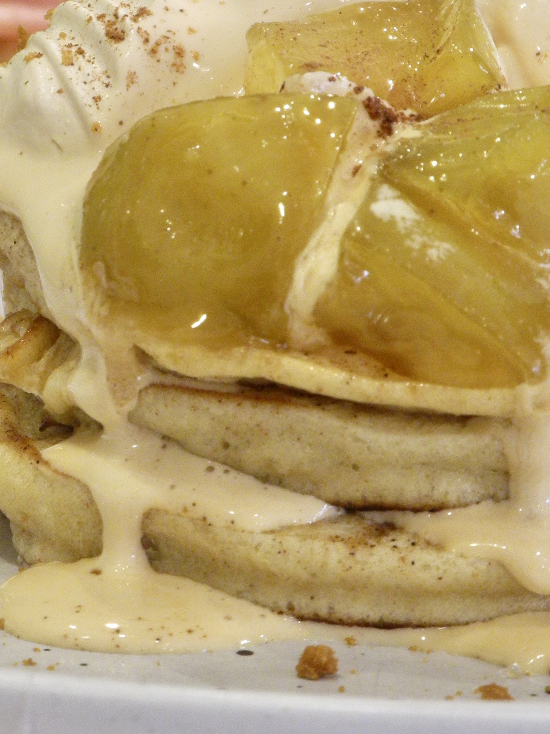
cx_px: 62
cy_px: 193
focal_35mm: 394
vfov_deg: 5.0
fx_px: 8347
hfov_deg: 3.8
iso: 400
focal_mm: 42.6
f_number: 5.6
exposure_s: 1/27
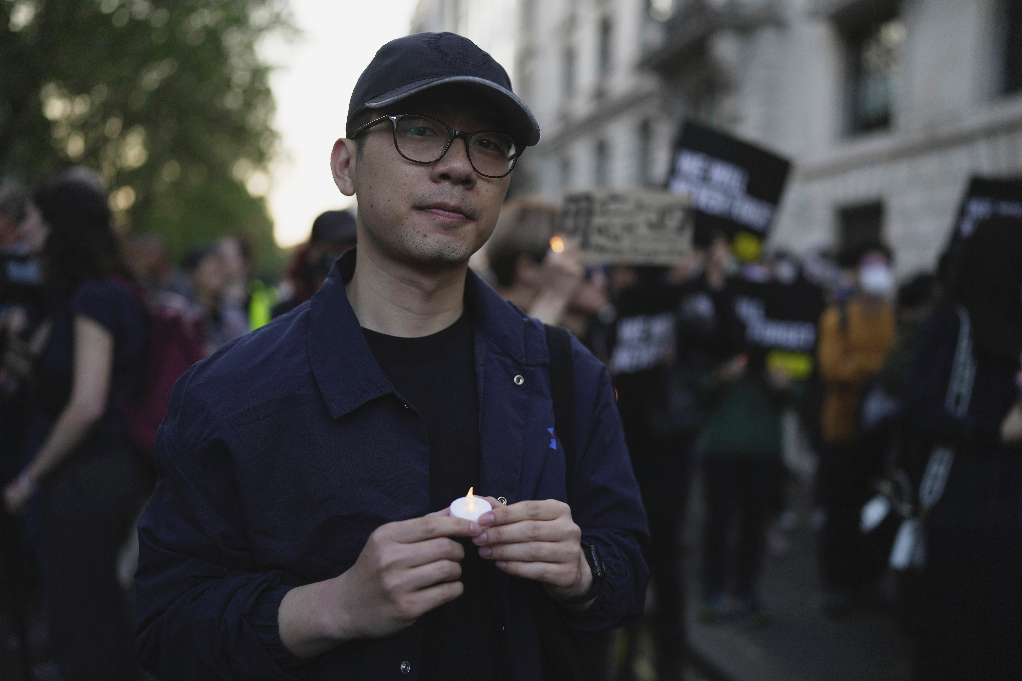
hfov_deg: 54.4
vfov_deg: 37.9
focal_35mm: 35
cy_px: 340
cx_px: 511
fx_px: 994
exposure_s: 1/320
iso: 320
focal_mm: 35
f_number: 1.4
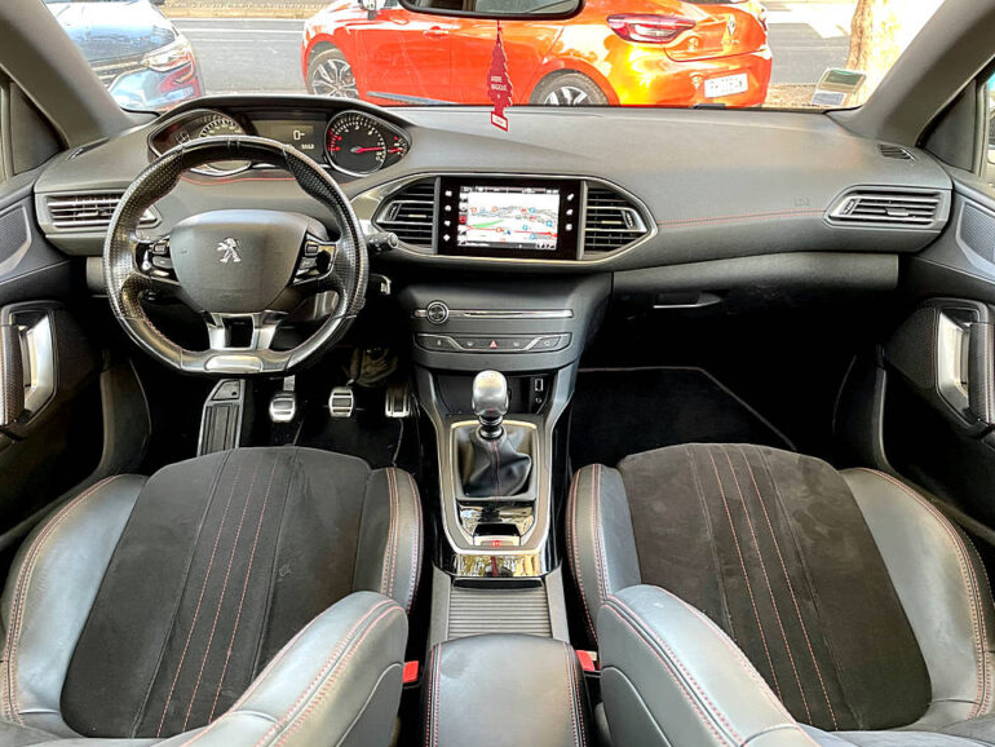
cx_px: 491
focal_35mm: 27
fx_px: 776
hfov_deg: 65.3
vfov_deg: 51.4
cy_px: 366
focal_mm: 4.2
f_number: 1.6
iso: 160
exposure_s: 1/60
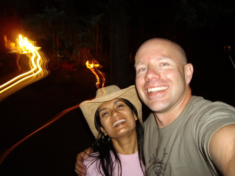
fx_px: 258
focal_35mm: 38
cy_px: 88
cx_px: 118
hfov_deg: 49.0
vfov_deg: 37.7
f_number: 2.7
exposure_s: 2
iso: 100
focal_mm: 6.2
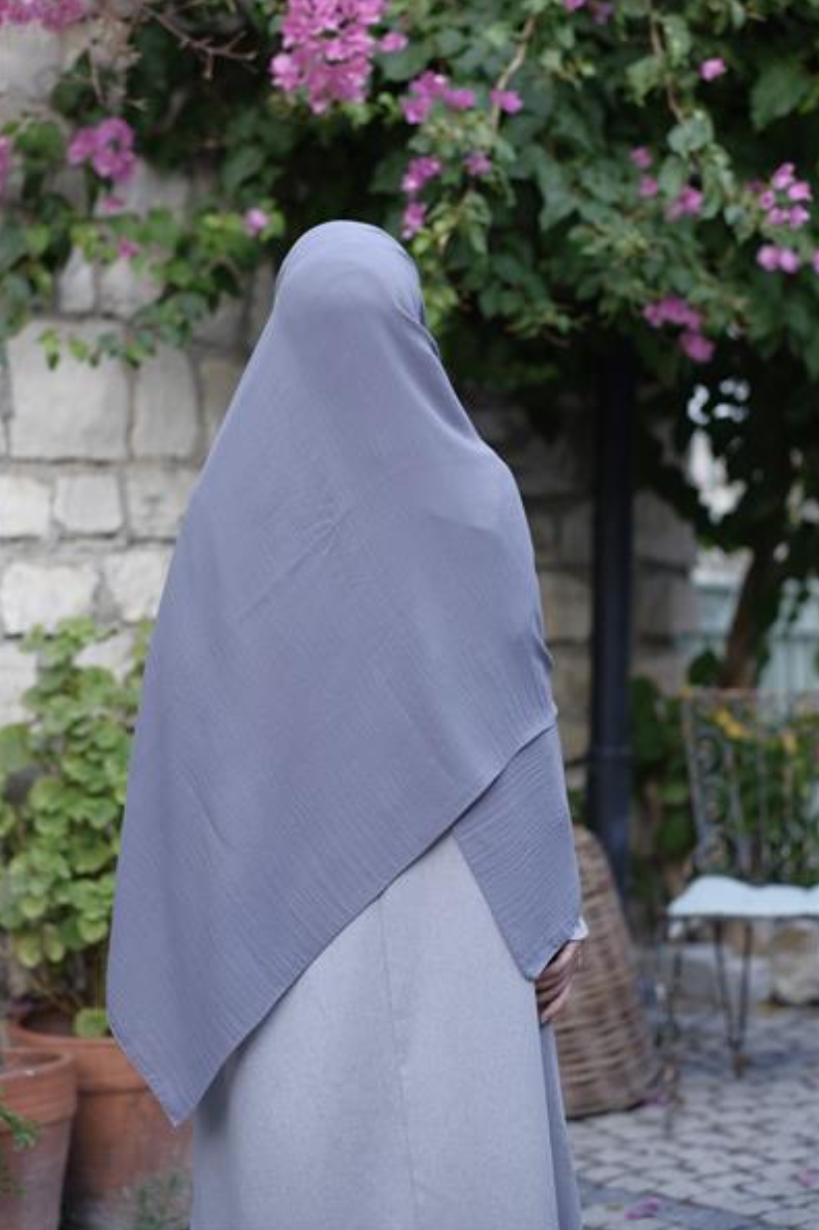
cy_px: 614
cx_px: 408
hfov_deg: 16.1
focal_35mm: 85
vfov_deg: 23.9
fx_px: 2902
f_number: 2
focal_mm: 56
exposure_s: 1/60
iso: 125
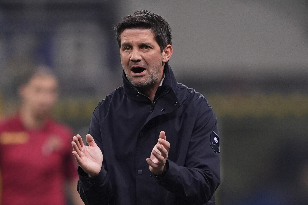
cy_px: 102
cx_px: 154
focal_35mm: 400
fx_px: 3422
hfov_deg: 5.2
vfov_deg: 3.4
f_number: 2.8
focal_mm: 400
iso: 2000
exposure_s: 1/2000
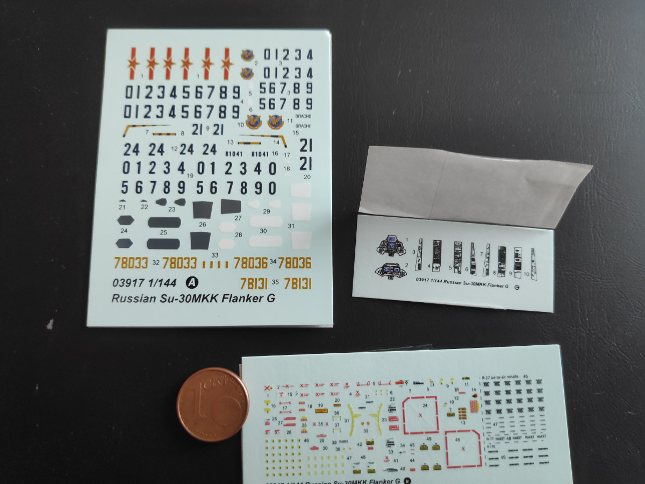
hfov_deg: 81.7
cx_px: 322
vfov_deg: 66.0
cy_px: 242
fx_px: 373
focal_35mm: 20
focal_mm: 3.94
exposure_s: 1/50
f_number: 1.9
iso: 562
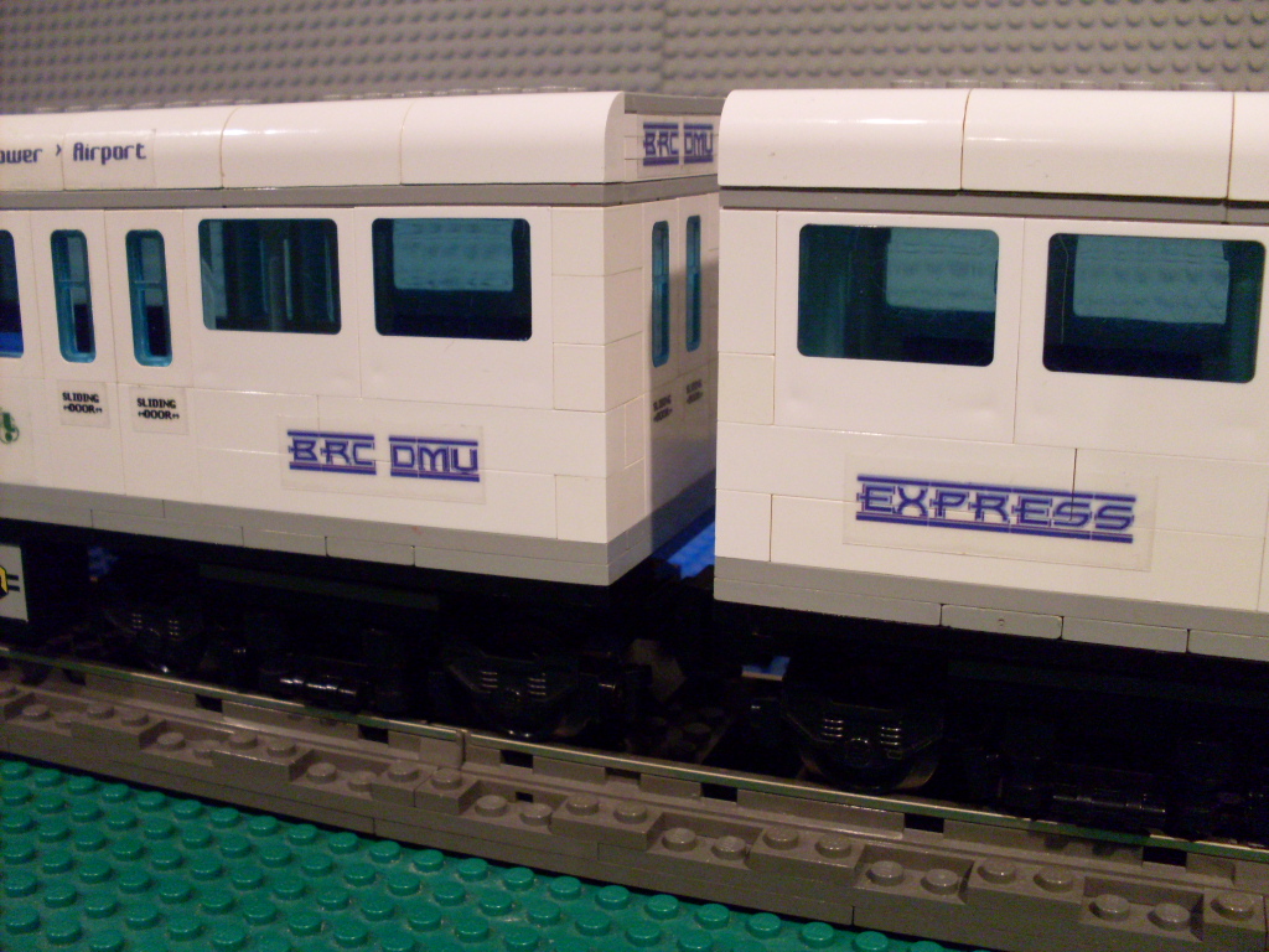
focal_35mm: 38
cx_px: 634
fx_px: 1393
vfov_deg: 37.7
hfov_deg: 49.0
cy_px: 476
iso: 200
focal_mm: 6.3
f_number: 2.8
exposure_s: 1/20
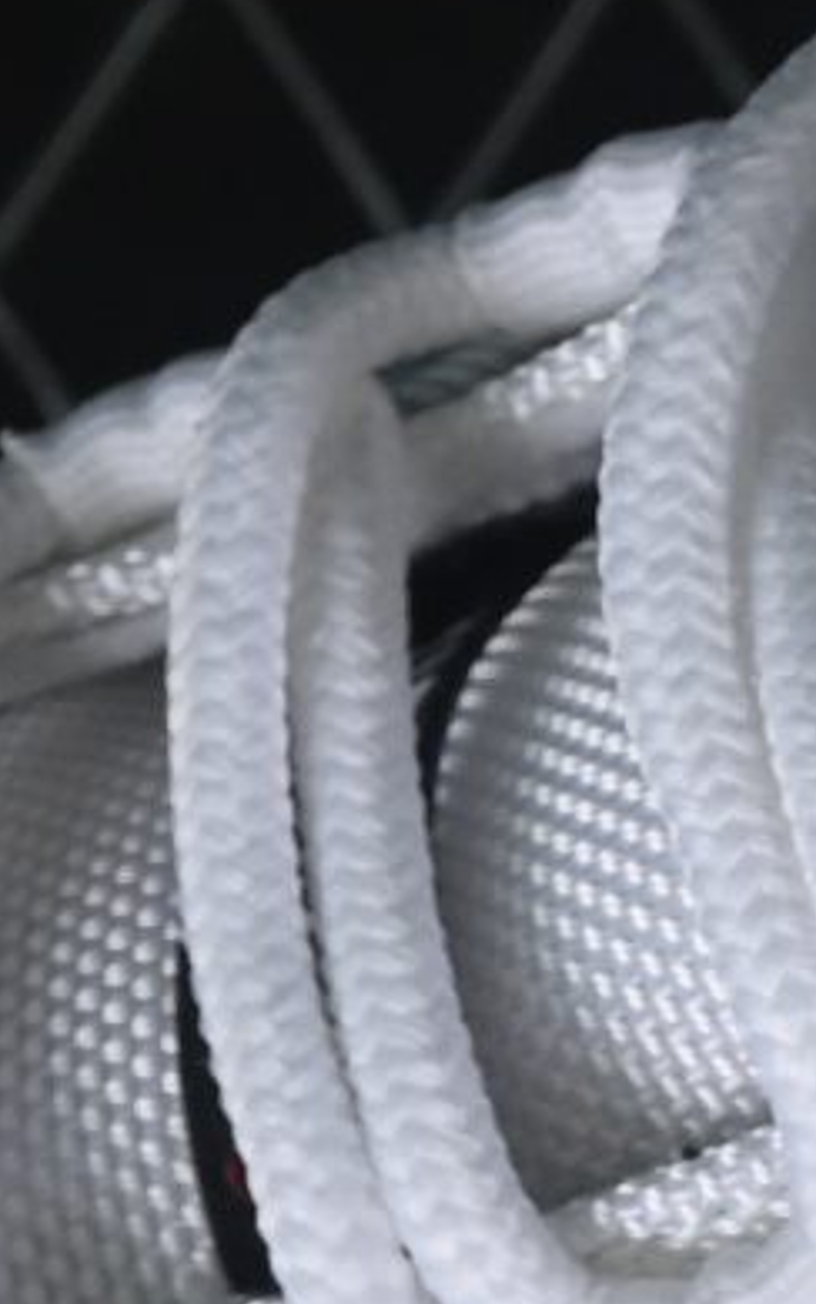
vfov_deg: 3.8
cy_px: 2254
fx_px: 19378
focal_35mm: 545
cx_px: 896
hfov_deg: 2.4
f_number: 7.1
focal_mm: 50
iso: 160
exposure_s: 1/60
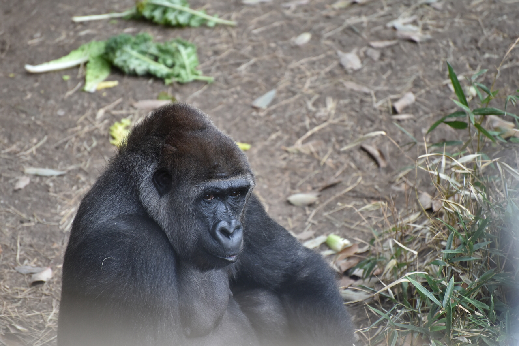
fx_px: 4326
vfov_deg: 4.6
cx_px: 260
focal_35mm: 300
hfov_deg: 6.9
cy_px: 173
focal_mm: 300
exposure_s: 1/640
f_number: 5.6
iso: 1600
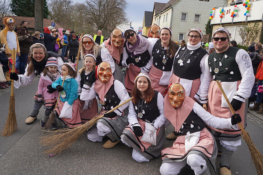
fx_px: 219
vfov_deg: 43.6
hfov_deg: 61.9
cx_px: 132
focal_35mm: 30
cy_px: 88
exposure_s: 1/250
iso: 100
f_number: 4
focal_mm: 30
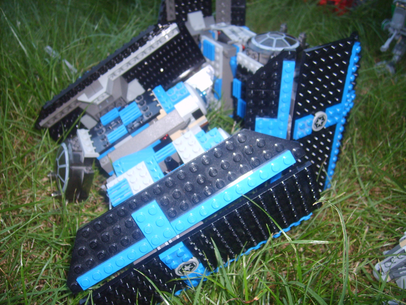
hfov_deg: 52.6
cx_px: 203
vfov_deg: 40.7
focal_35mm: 35
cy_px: 152
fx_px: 411
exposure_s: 1/45
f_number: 2.8
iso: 100
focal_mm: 5.8
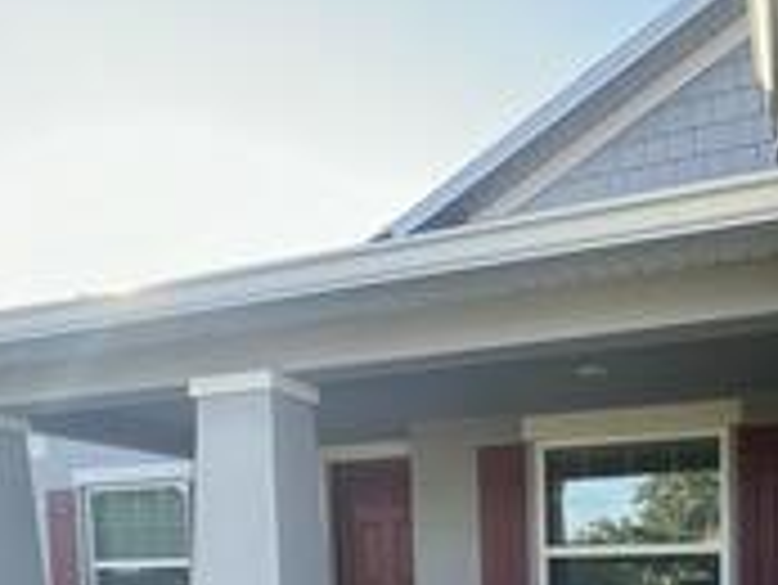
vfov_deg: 39.6
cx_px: 571
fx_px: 675
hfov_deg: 57.3
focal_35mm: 30
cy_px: 621
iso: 32
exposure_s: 1/215
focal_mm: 1.57
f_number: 1.8
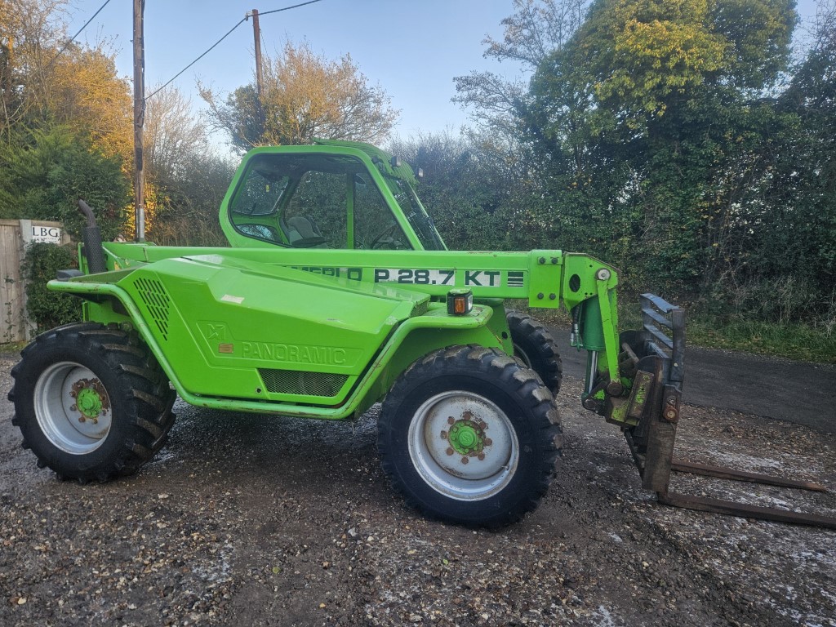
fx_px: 555
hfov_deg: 73.9
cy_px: 314
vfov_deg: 58.9
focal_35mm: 23
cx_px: 418
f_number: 1.8
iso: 50
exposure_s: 1/180
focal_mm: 5.4
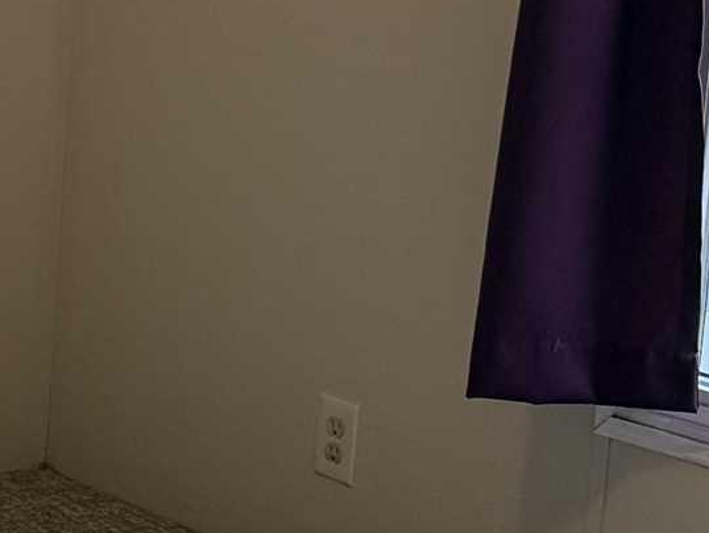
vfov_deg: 10.8
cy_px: 162
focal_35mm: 137
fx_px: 2807
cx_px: -423
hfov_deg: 13.4
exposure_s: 1/120
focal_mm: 6.76
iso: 200
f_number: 1.78
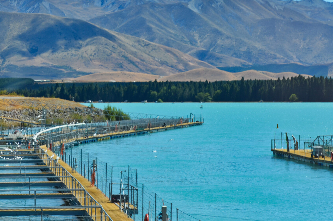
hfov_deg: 13.9
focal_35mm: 148
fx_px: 1366
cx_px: 147
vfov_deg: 9.2
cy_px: 102
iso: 200
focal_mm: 70
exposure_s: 1/640
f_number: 6.3
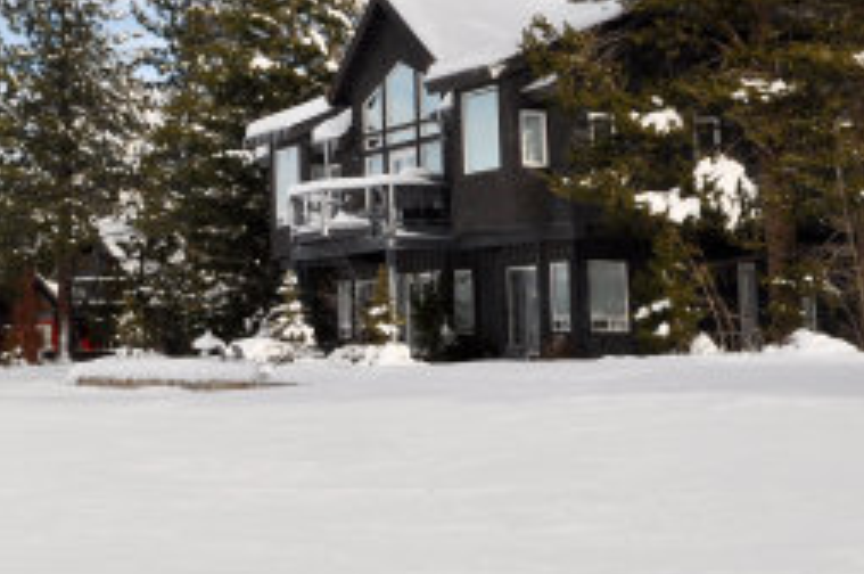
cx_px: -24
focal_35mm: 87
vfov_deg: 15.3
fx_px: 2085
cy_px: -48
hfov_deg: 22.4
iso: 160
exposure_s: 1/320
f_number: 9
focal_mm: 24
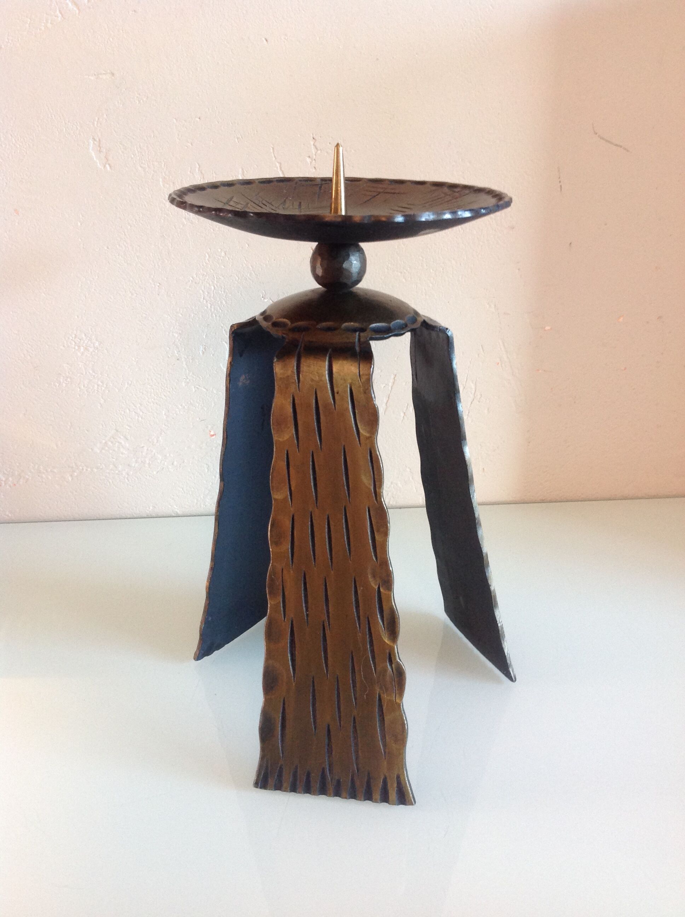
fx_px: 926
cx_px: 342
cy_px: 458
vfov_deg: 52.7
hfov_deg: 40.6
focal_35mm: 35
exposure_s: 1/15
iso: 160
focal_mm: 4.28
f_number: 2.4
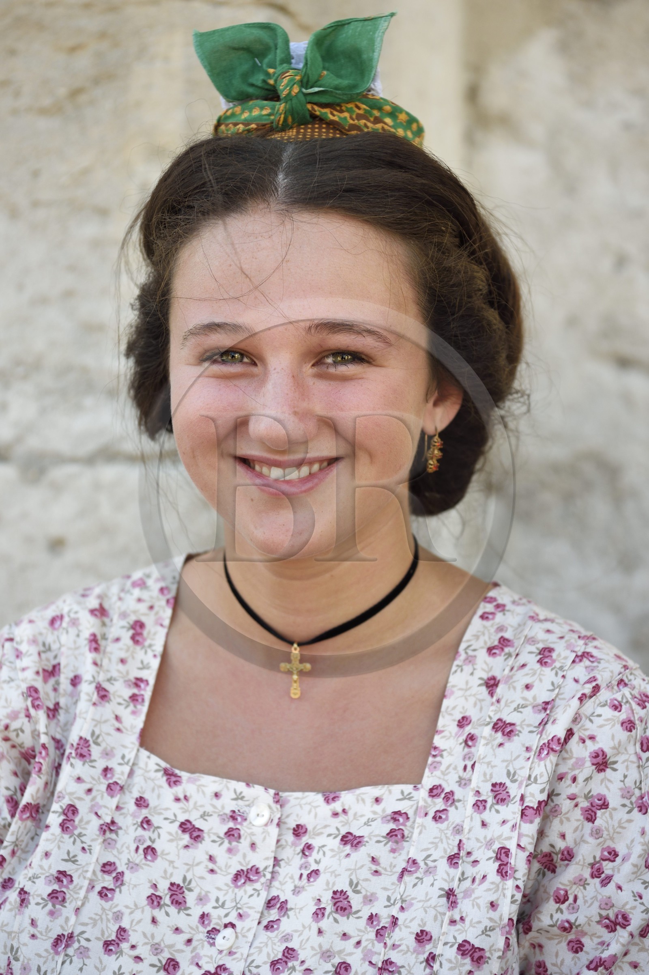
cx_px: 324
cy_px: 488
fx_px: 1894
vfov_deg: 28.9
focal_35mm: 70
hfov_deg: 19.4
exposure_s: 1/400
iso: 400
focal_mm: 70
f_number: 5
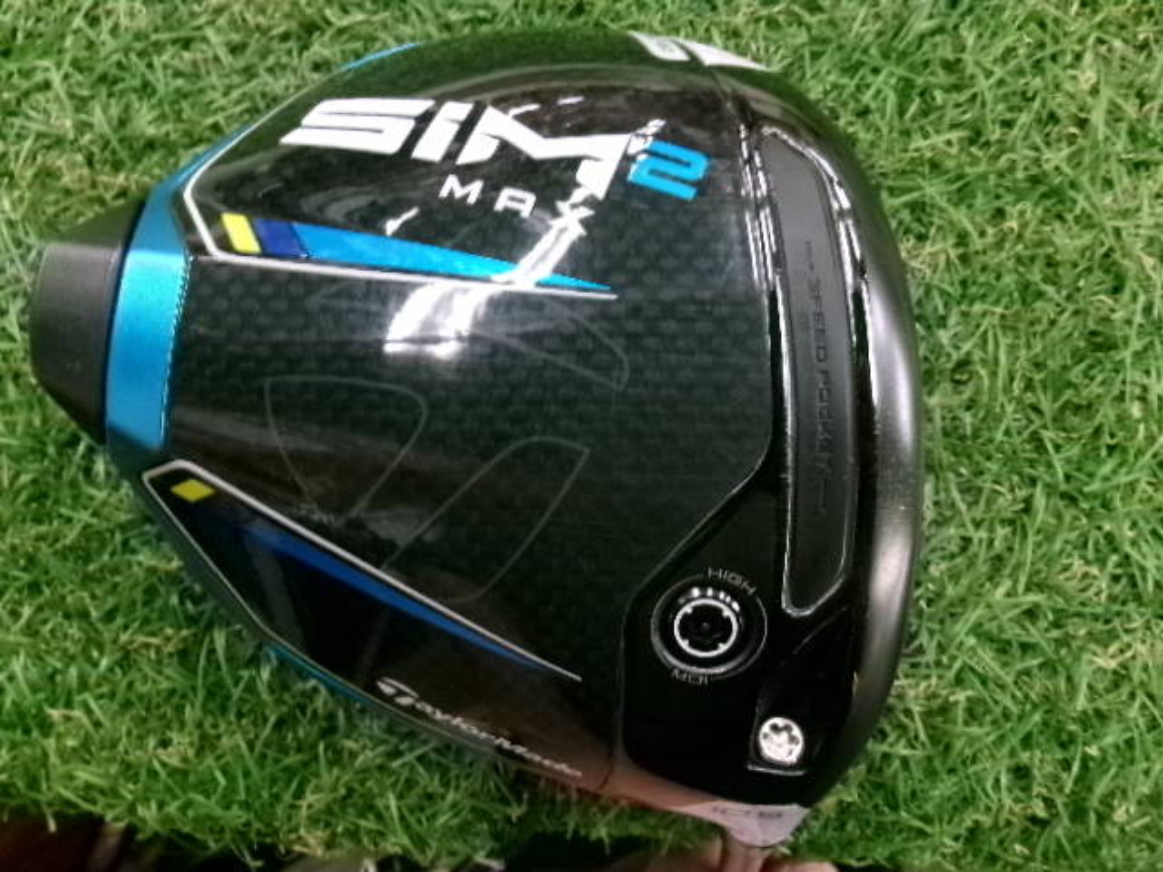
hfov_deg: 63.4
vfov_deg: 49.7
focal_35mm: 28
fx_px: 941
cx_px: 582
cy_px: 436
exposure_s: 1/34
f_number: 3.9
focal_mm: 5.1
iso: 800
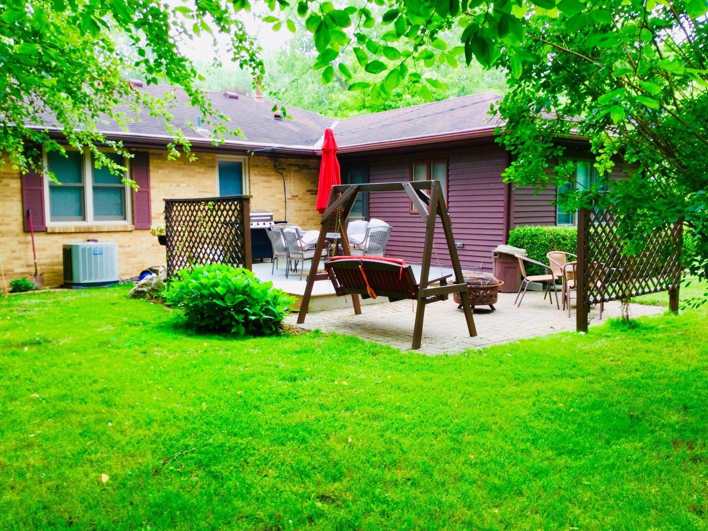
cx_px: 354
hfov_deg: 58.4
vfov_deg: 45.4
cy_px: 266
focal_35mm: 31
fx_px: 634
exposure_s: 1/60
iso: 32
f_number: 2.4
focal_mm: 3.3
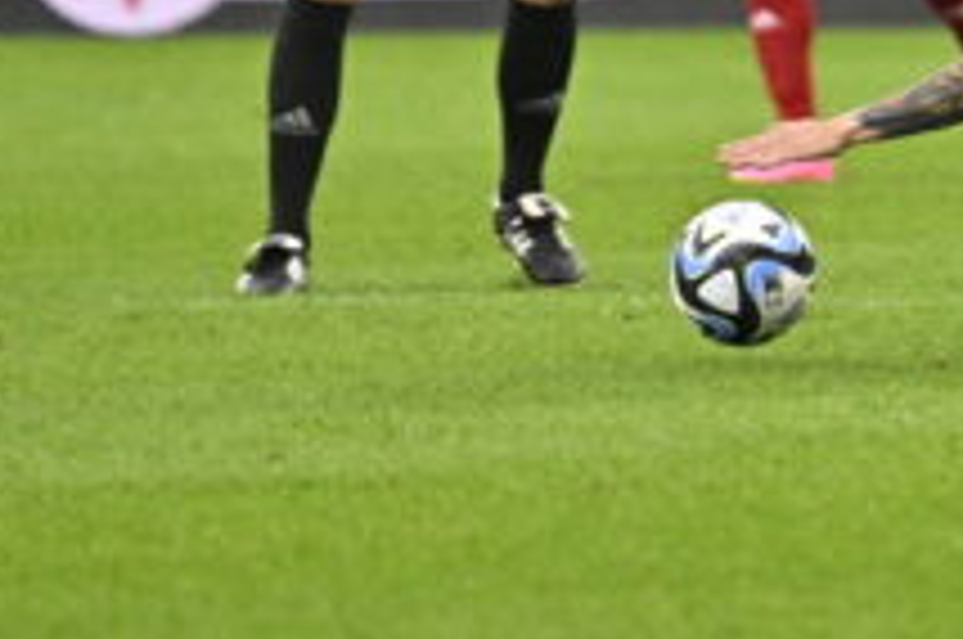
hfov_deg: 1.4
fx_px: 38408
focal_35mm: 1438
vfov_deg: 1.0
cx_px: 1264
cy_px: -369
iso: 4000
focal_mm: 400
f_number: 5.6
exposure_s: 1/1600
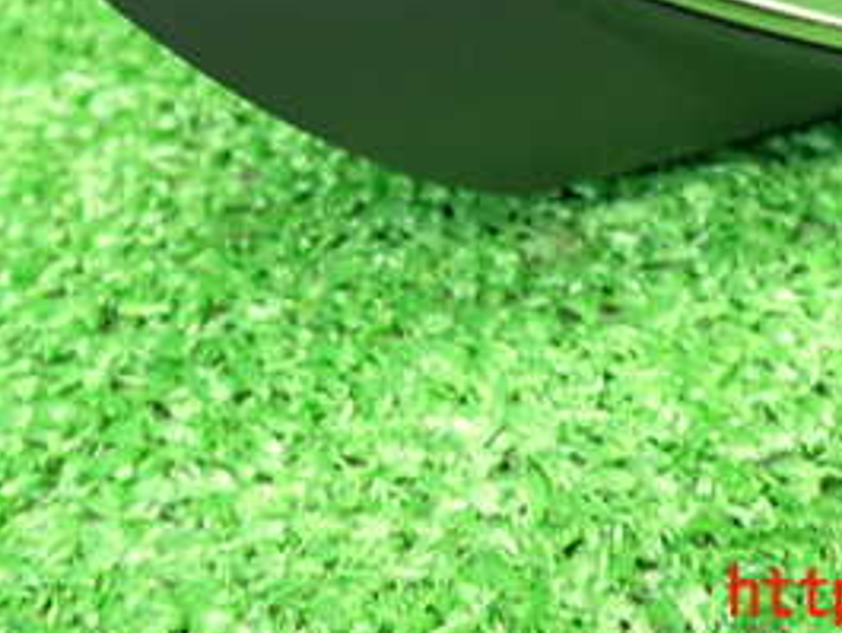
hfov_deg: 28.5
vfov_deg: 20.5
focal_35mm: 68
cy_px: -80
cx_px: 492
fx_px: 1655
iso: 500
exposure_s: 1/30
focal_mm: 5.4
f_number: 2.3
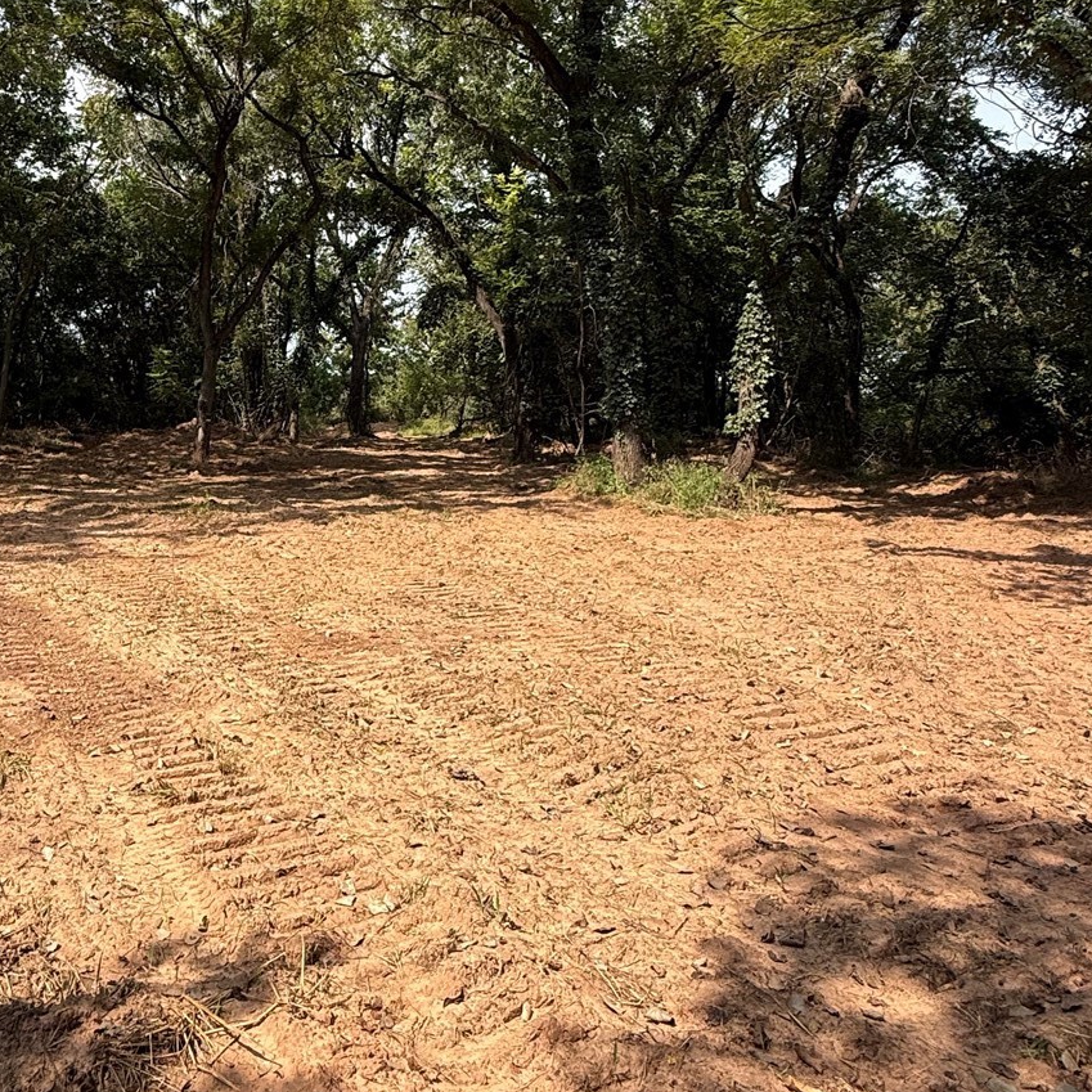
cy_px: 387
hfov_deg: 55.8
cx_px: 343
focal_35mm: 28
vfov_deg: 56.4
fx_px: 999
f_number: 2.2
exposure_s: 1/1087
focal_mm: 2.22
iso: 50
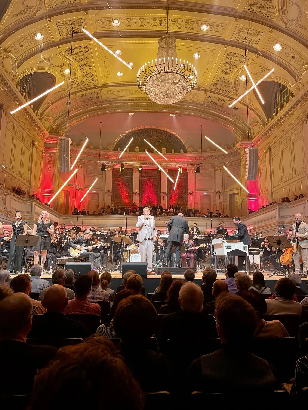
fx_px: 308
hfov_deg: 53.1
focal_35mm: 26
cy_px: 205
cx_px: 154
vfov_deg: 67.3
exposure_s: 1/50
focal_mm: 4.2
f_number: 1.6
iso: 320
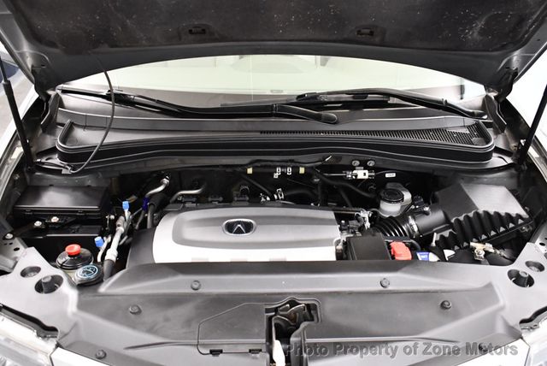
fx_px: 547
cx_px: 274
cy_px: 183
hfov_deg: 53.1
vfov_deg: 36.9
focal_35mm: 36
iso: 3200
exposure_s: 1/100
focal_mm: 18
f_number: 3.5
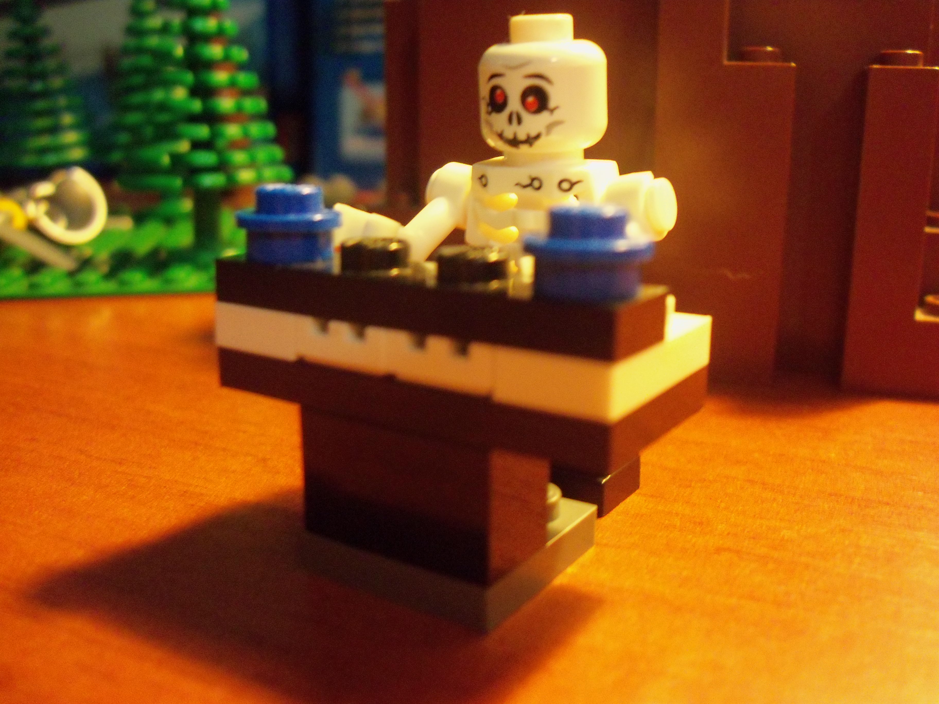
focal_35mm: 34
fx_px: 922
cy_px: 352
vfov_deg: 41.8
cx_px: 470
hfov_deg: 54.0
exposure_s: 1/15
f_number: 2.9
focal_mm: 5.7
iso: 400
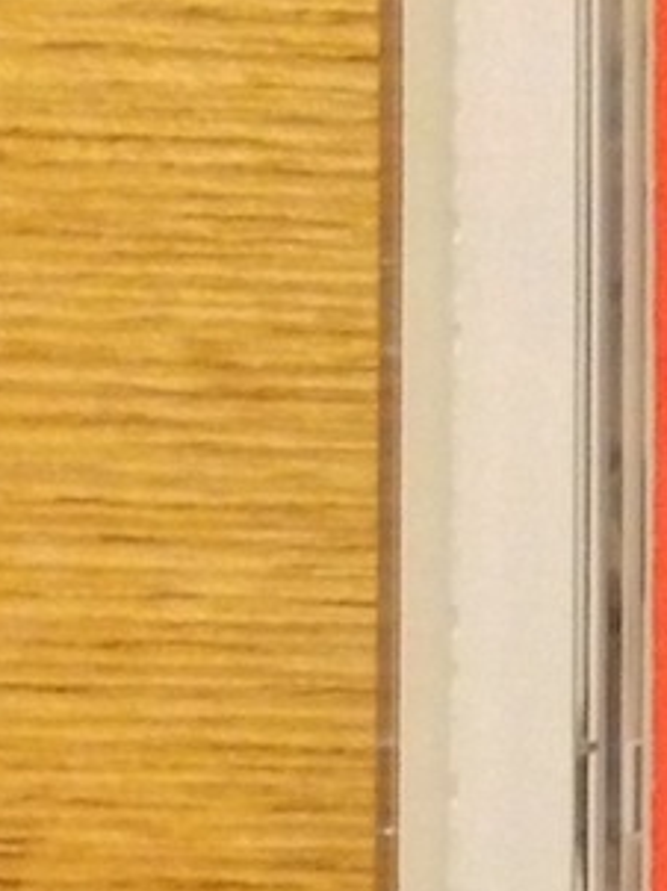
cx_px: 1709
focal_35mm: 175
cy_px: 817
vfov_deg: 11.2
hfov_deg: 7.8
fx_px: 4502
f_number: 2.4
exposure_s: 1/15
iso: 400
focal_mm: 4.13
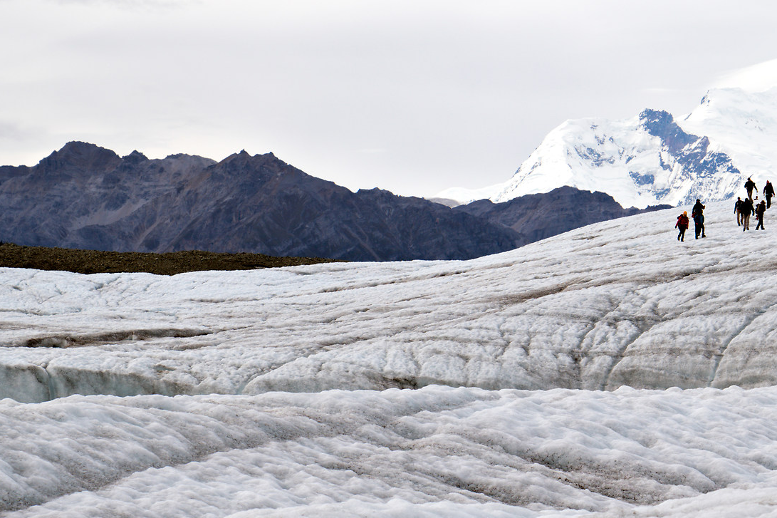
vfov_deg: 8.9
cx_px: 692
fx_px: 3323
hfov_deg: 13.2
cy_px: 484
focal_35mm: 154
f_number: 7.1
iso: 100
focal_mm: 70
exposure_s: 1/320
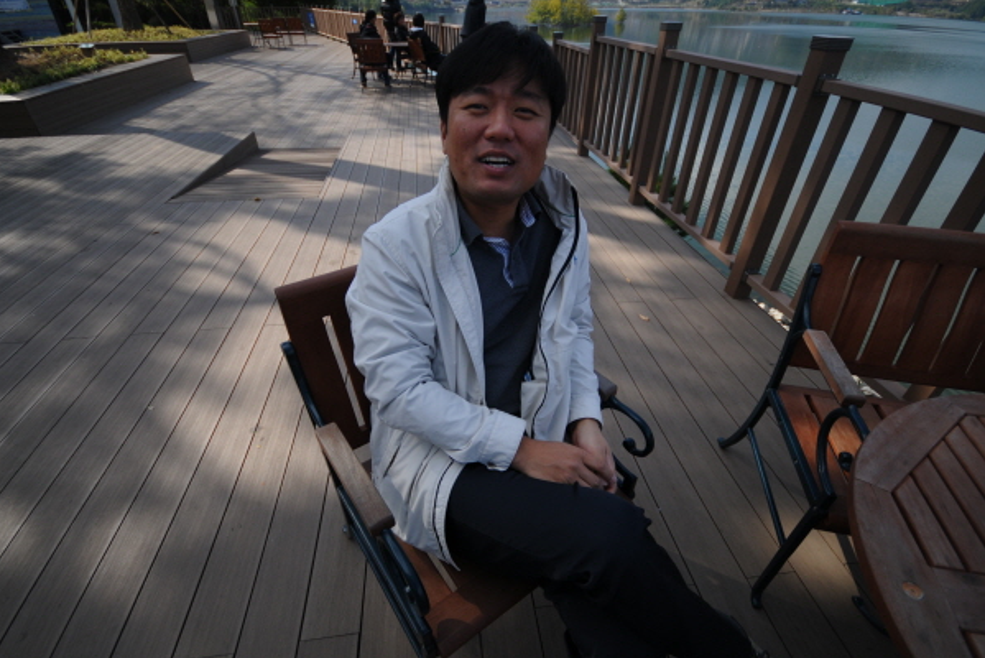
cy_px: 346
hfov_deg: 96.7
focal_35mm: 16
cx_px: 488
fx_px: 438
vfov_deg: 73.8
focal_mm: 10
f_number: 4
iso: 200
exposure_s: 1/1000
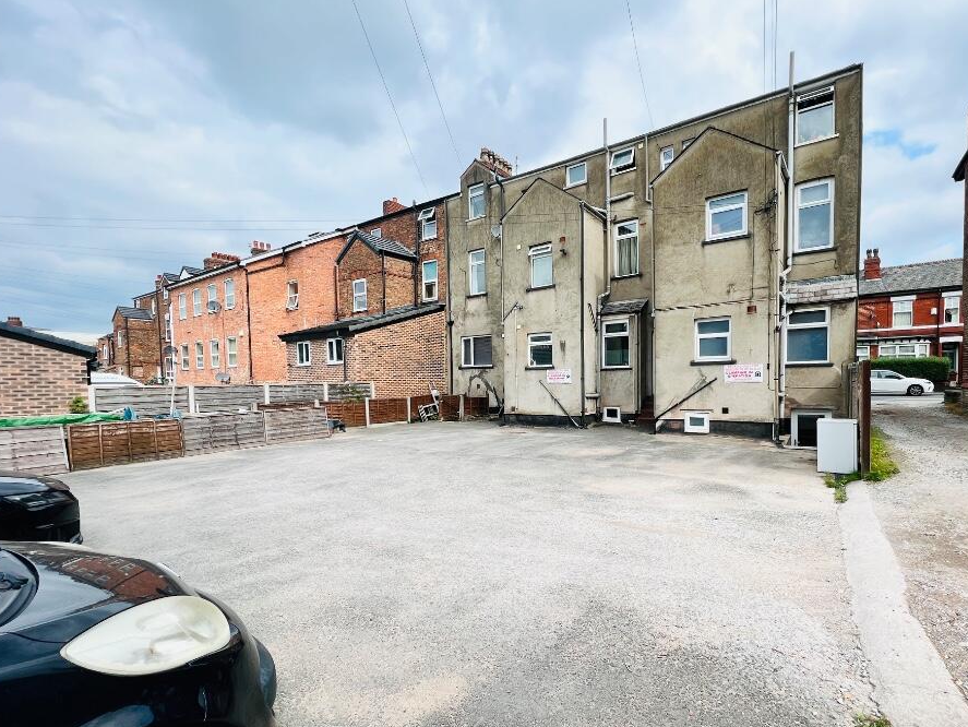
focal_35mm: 15
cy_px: 397
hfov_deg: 97.7
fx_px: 420
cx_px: 543
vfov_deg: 81.6
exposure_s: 1/723
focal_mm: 1.57
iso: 32
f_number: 1.8
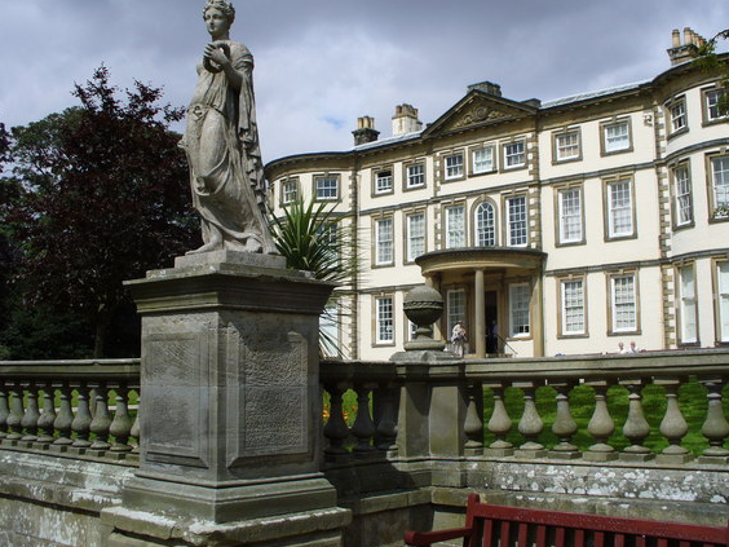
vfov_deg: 34.3
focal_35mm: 42
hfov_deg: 44.7
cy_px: 242
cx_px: 401
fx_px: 885
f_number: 5.6
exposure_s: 1/500
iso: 80
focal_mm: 6.1
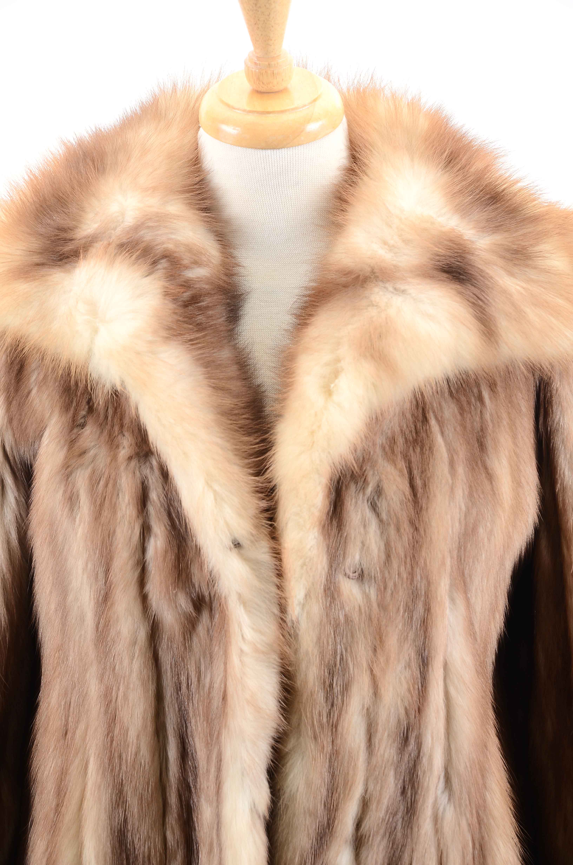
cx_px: 286
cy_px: 432
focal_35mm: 138
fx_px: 3309
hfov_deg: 9.9
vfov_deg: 14.9
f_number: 6.3
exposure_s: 1/60
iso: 160
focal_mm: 92
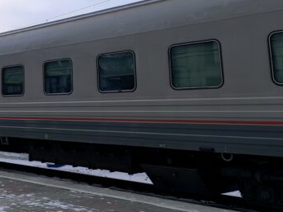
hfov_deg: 33.3
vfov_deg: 26.8
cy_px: 34
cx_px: 2
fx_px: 433
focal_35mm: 53
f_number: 1.65
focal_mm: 6.14
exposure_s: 1/576
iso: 50
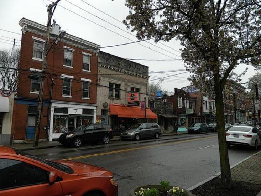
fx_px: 189
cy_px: 98
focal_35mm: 25
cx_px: 130
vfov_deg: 54.9
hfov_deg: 69.4
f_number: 3.1
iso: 80
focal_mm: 4.5
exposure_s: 1/320
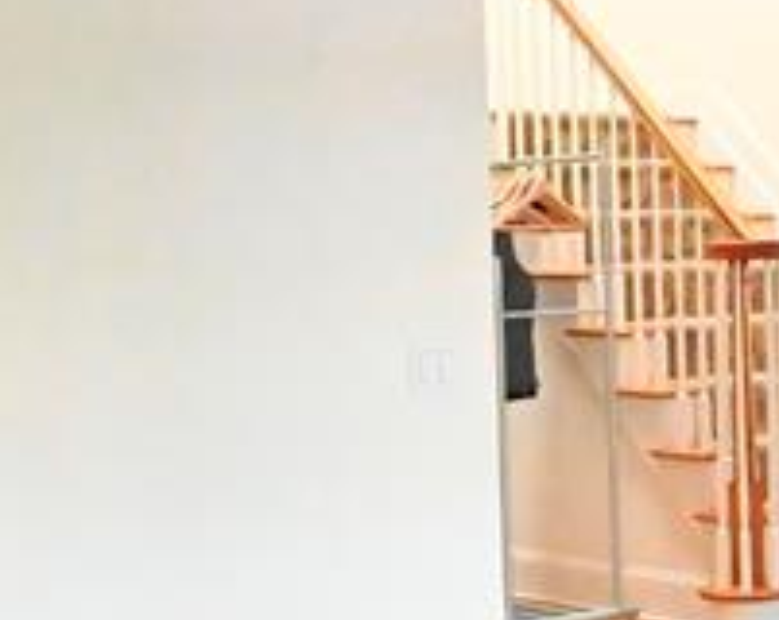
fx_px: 2094
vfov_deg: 16.8
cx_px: 670
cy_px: 432
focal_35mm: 91
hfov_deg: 20.7
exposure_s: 1/800
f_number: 5
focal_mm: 13
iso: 25600
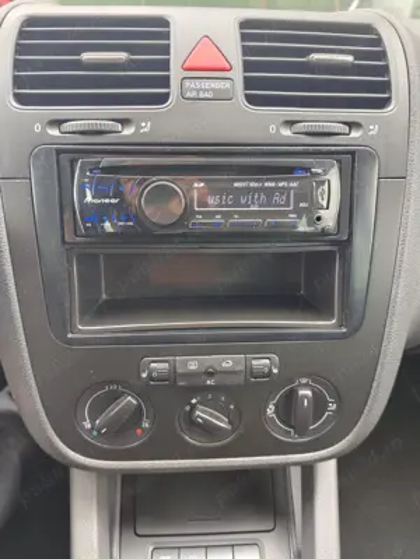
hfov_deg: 58.9
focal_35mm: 23
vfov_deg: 73.9
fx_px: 372
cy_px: 280
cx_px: 210
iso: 400
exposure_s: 1/50
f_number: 1.65
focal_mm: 6.19
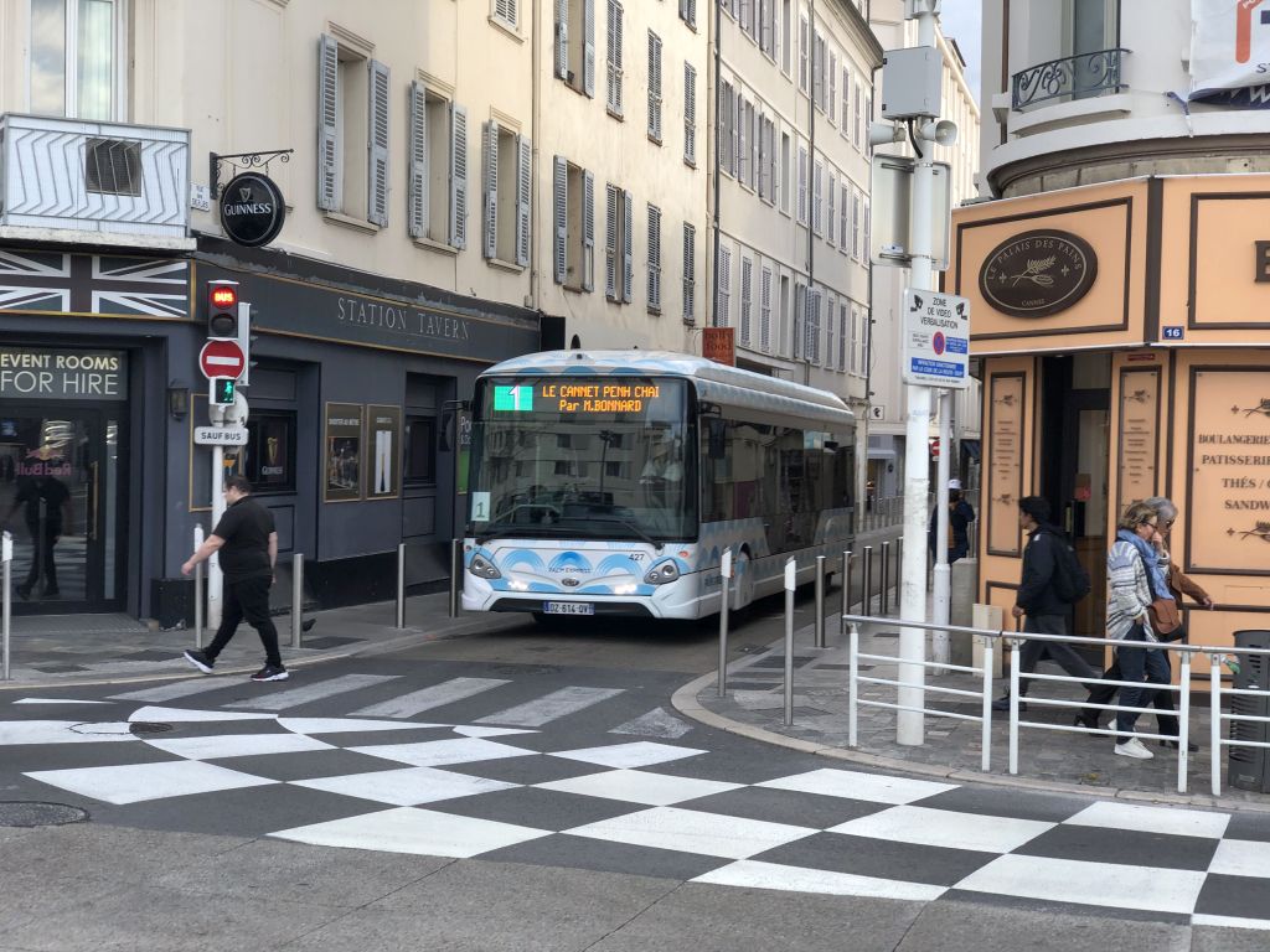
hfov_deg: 36.8
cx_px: 635
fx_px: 1908
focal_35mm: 52
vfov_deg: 28.0
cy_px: 476
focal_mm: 6
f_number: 2.4
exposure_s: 1/196
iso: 16
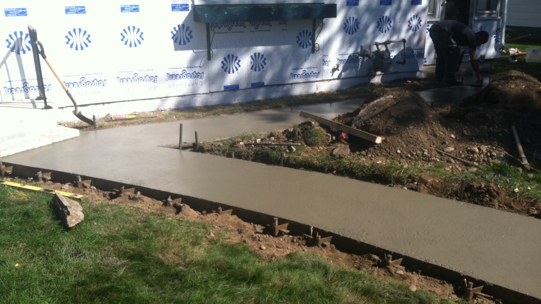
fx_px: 559
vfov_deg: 30.4
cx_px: 277
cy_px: 180
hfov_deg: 51.6
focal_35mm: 39
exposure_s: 1/938
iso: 80
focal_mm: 3.85
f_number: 2.8
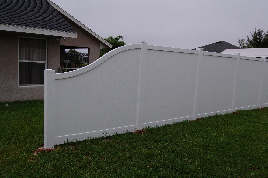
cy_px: 89
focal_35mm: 33
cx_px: 134
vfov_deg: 39.9
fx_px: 245
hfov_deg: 57.3
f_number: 6.3
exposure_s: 1/160
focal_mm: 22
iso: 200
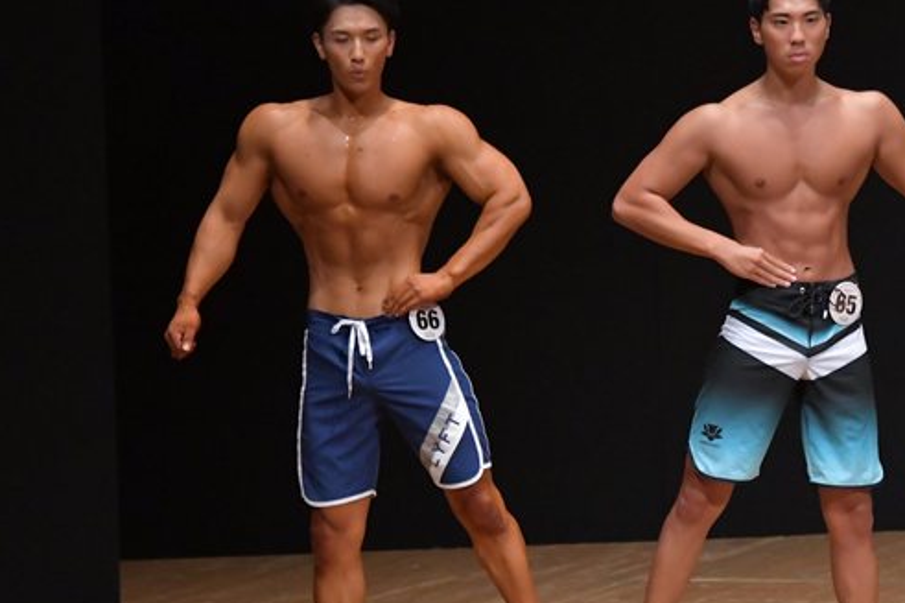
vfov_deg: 3.2
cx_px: 679
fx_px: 10705
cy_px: 384
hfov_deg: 4.8
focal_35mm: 426
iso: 6400
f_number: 5.6
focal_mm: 180
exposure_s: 1/400
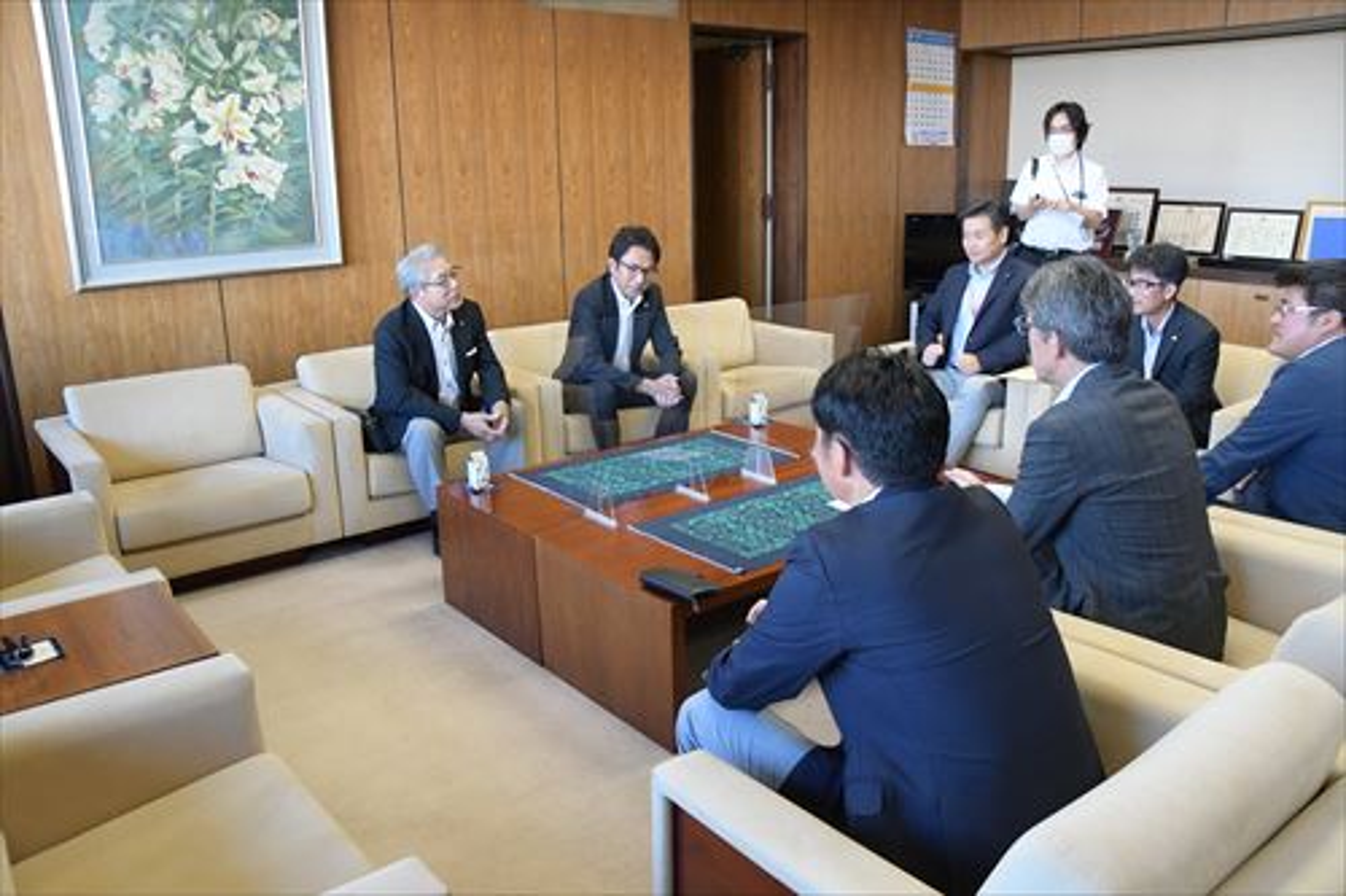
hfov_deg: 67.4
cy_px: 448
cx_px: 673
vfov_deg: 47.9
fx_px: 1009
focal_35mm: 27
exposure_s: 1/160
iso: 2500
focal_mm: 18
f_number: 6.3
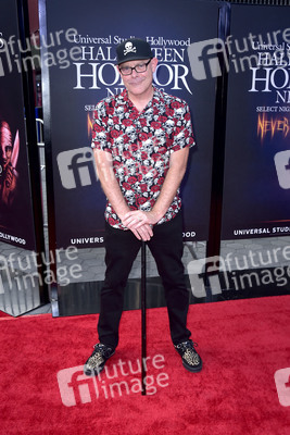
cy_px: 218
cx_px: 145
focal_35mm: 32
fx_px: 386
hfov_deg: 41.1
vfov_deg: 58.7
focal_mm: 32
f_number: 7.1
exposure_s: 1/250
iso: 800
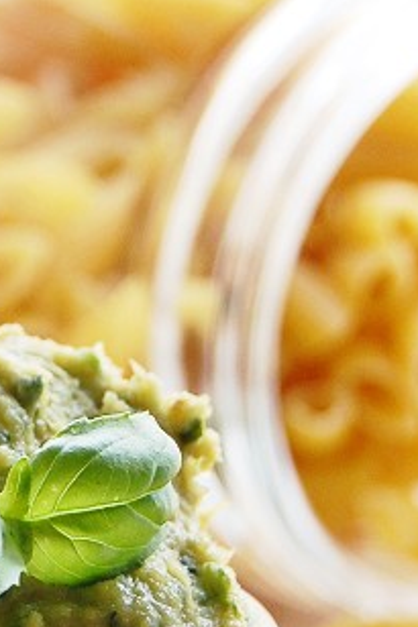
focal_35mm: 268
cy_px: 446
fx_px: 4666
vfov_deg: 7.7
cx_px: -68
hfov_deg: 5.1
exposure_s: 1/60
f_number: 5.6
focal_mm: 55
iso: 400
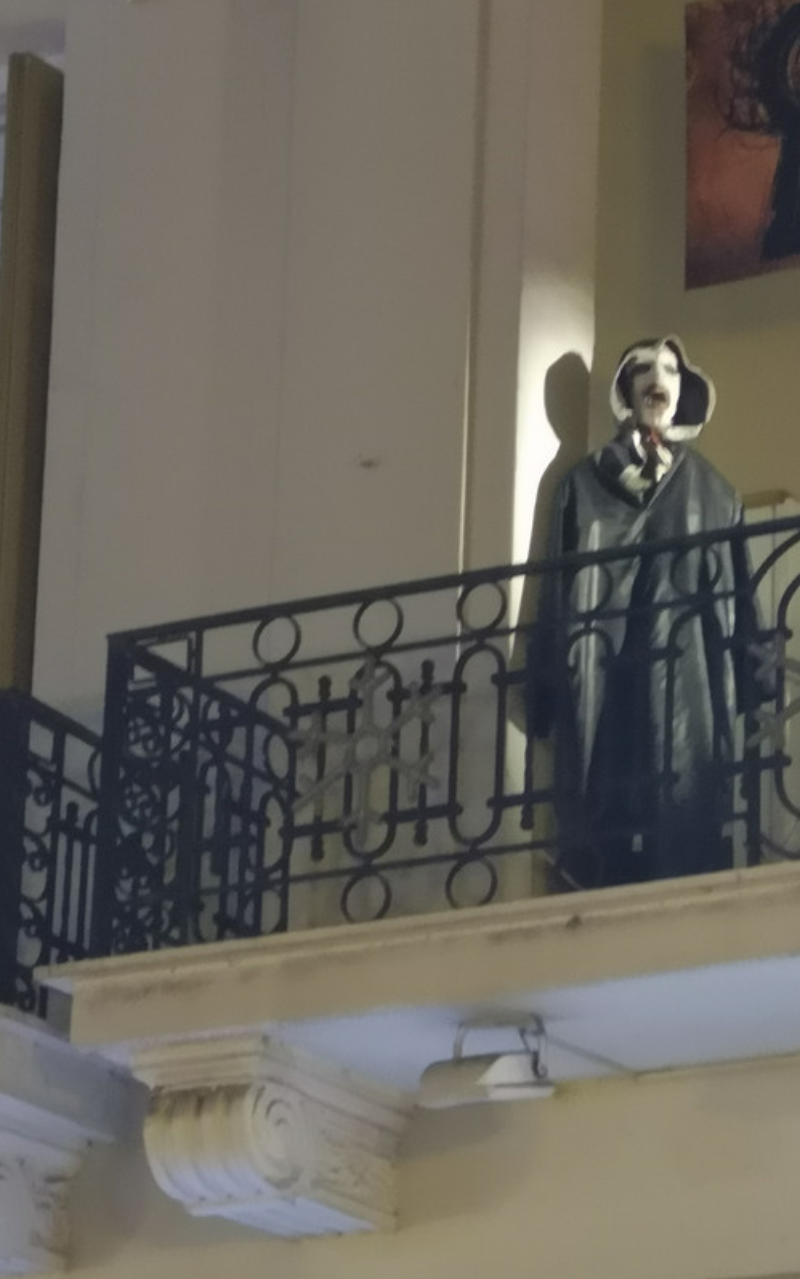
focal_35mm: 169
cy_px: 640
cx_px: 369
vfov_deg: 12.4
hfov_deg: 7.8
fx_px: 5893
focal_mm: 7.48
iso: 640
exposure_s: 1/16.7
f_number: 2.4
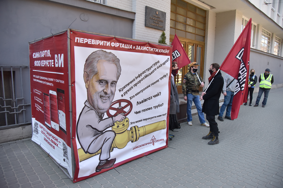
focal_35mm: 24
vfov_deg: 53.1
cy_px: 94
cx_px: 142
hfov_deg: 73.7
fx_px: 189
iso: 800
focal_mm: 24
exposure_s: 1/1600
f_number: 4
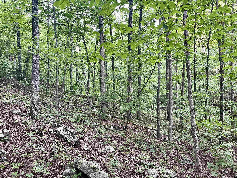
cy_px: 89
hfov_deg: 67.3
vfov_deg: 53.1
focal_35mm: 26
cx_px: 118
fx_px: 178
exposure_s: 1/60
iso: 160
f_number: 1.6
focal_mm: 4.2
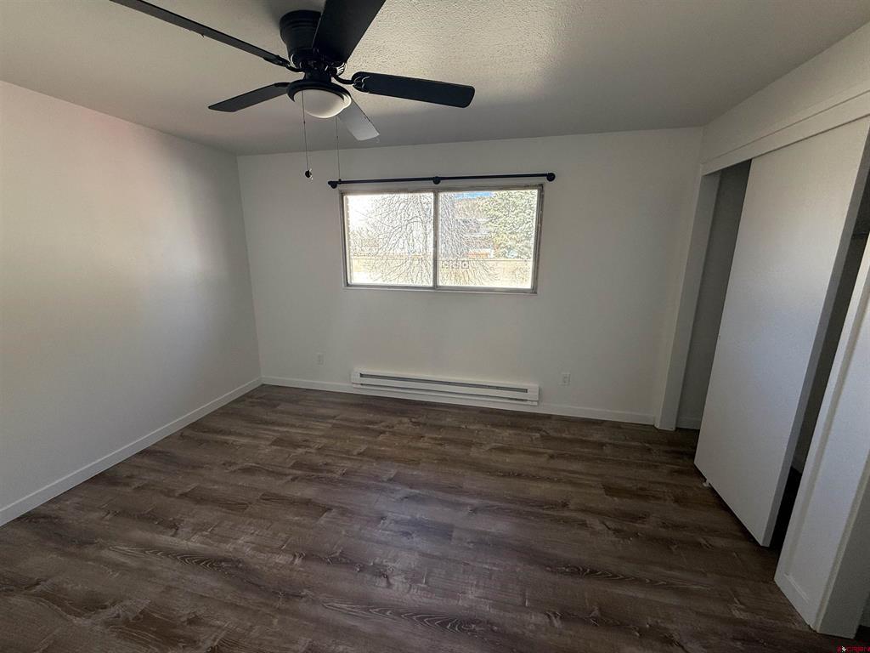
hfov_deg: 102.1
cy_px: 326
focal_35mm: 14
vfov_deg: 85.7
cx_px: 435
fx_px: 352
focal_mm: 2.22
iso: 64
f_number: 2.2
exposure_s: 1/110
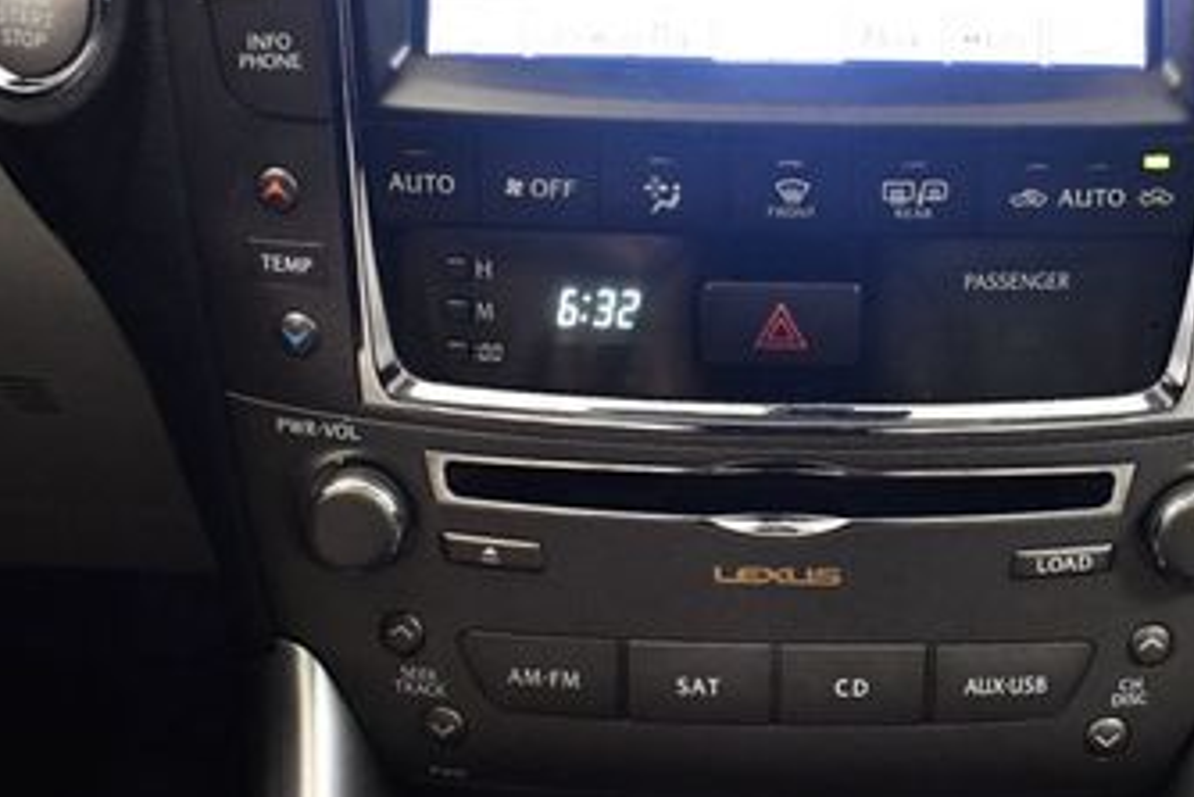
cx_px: 797
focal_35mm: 69
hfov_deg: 29.0
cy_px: 411
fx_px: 2289
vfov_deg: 19.8
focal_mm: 18
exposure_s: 1/60
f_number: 3.5
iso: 3200
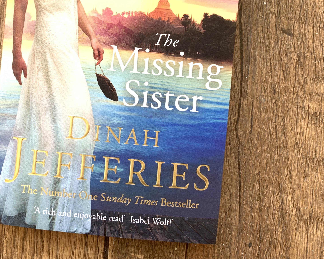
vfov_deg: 32.5
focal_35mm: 45
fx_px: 431
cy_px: 52
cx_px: 101
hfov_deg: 40.5
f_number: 1.8
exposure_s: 1/122
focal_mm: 4.25
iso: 40
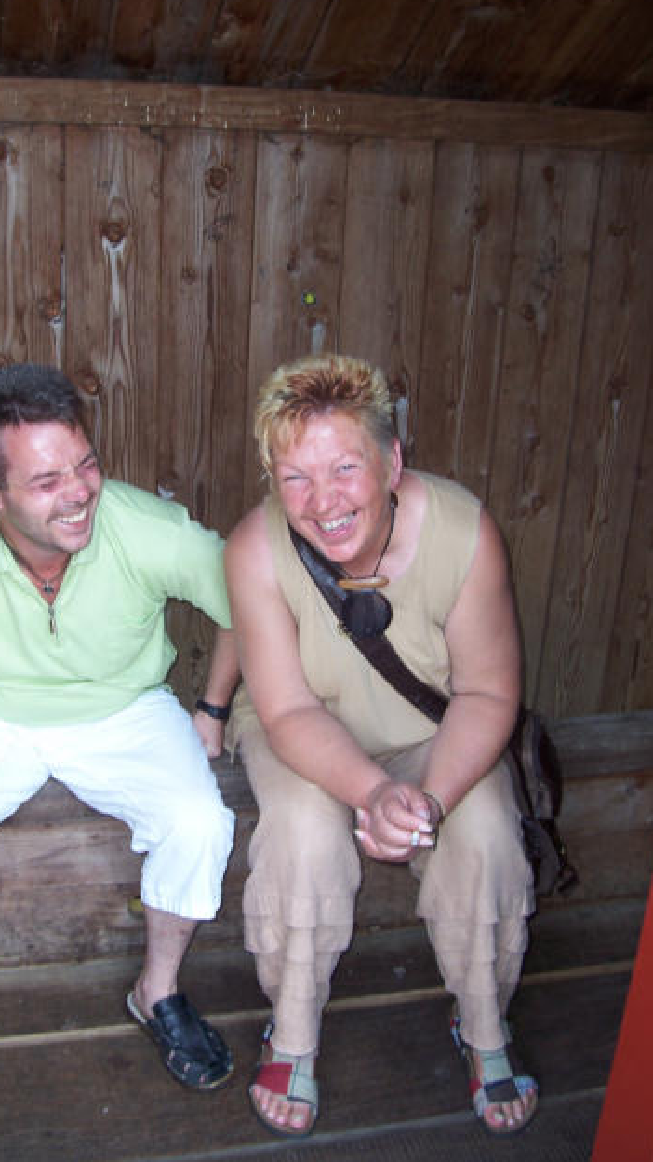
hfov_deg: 30.9
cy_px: 568
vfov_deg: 52.8
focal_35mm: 38
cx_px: 212
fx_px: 1170
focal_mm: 5.6
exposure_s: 1/60
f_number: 2.7
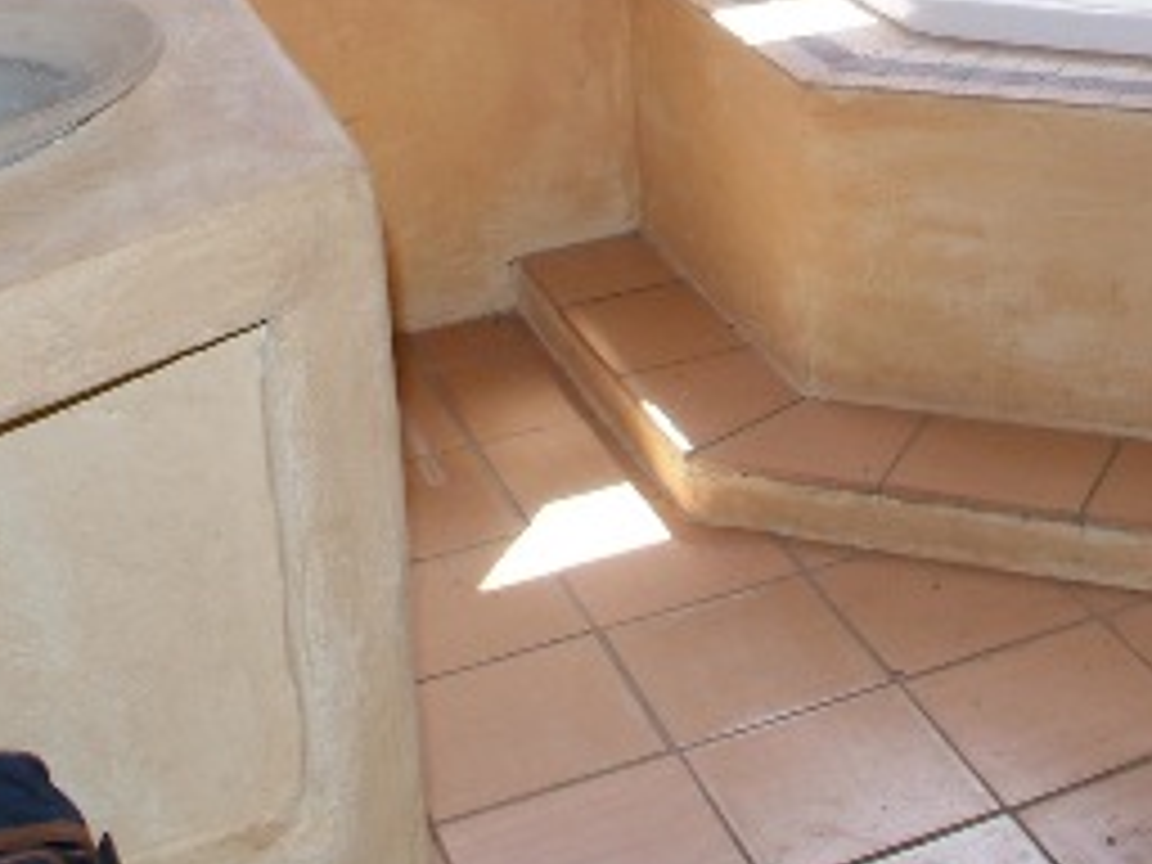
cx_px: 1125
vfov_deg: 21.4
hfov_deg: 29.0
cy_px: -218
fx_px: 2097
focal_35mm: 63
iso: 400
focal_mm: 14
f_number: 4
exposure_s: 1/60
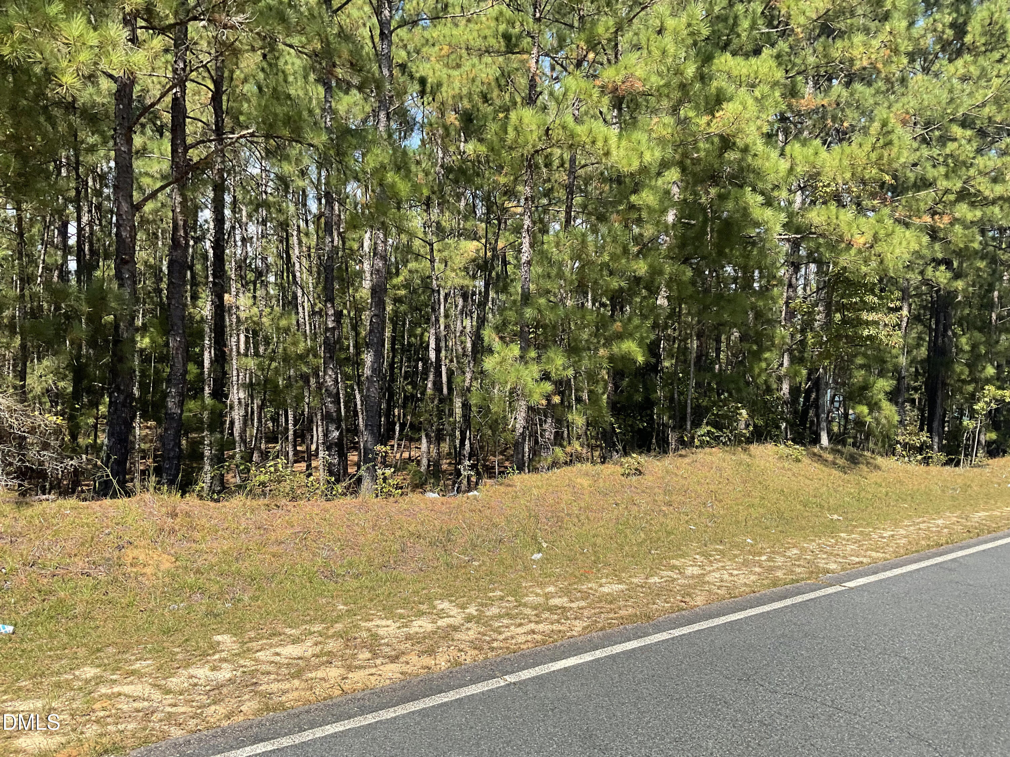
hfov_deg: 61.7
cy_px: 378
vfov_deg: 48.2
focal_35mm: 29
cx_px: 505
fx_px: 846
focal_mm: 3
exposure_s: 1/869
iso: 16
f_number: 1.8
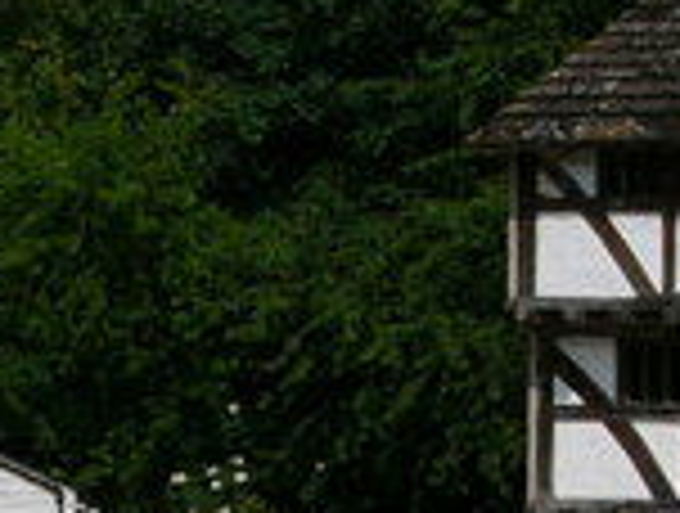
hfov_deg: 5.6
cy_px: 531
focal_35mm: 351
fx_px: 6912
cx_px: -248
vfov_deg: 4.2
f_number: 5.6
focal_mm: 13.8
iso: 50
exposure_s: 1/800
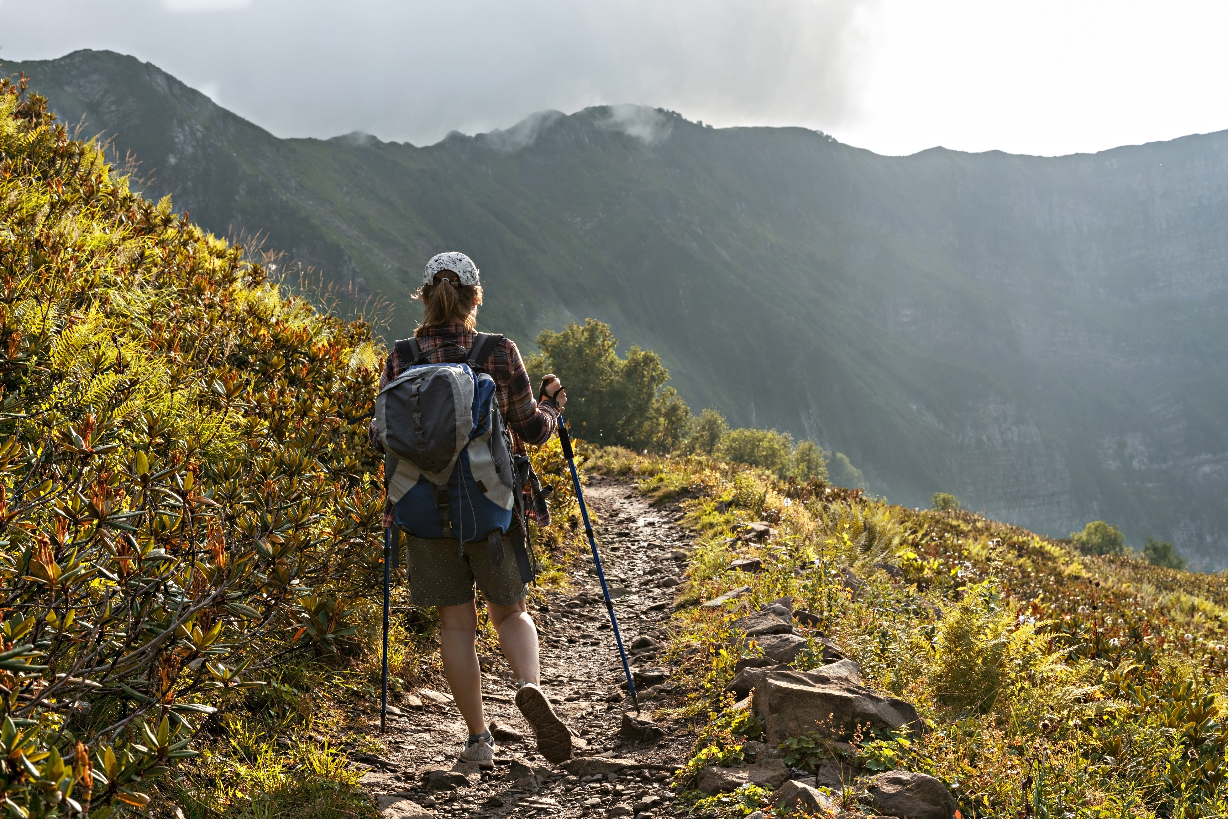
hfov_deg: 39.6
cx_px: 614
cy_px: 410
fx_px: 1706
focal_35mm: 50
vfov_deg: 27.0
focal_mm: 50
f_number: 9
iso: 320
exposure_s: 1/250
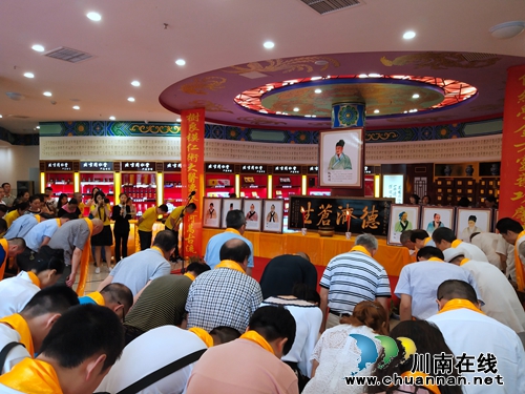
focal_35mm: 30
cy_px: 197
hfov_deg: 60.0
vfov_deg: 46.8
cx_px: 262
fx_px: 455
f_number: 1.8
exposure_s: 1/50
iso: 166
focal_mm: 3.95
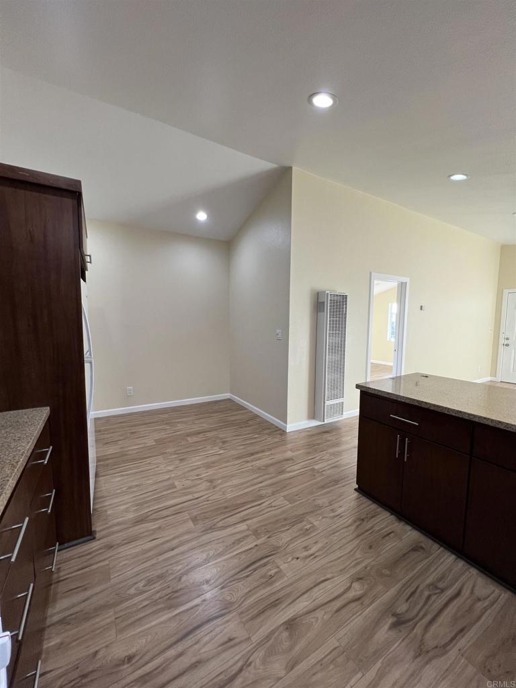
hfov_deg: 89.9
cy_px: 344
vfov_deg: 106.2
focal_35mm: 13
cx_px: 258
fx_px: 258
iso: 100
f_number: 1.8
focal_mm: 1.57
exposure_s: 1/120
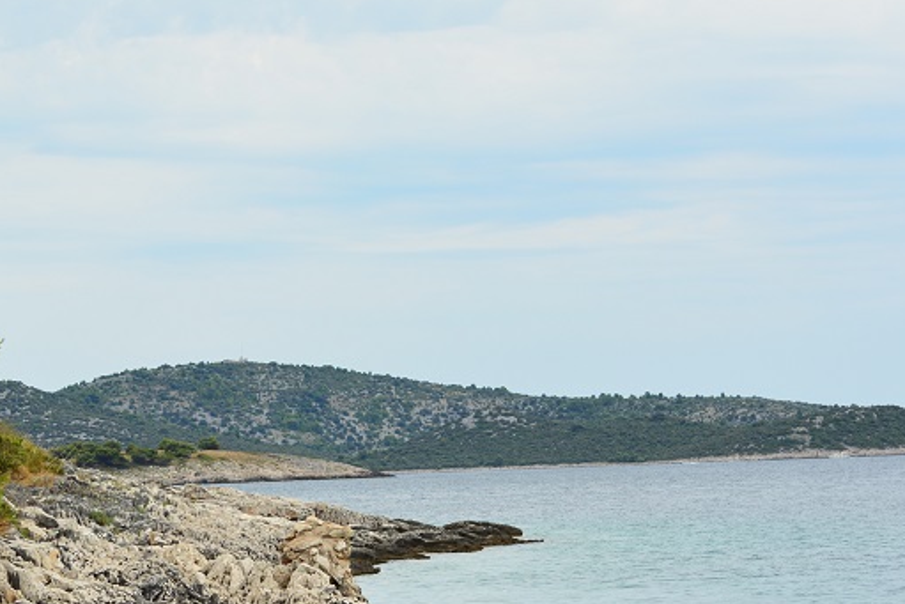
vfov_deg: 7.4
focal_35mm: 185
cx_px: 336
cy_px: 462
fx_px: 4652
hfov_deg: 11.1
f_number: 10
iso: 200
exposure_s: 1/250
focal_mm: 70
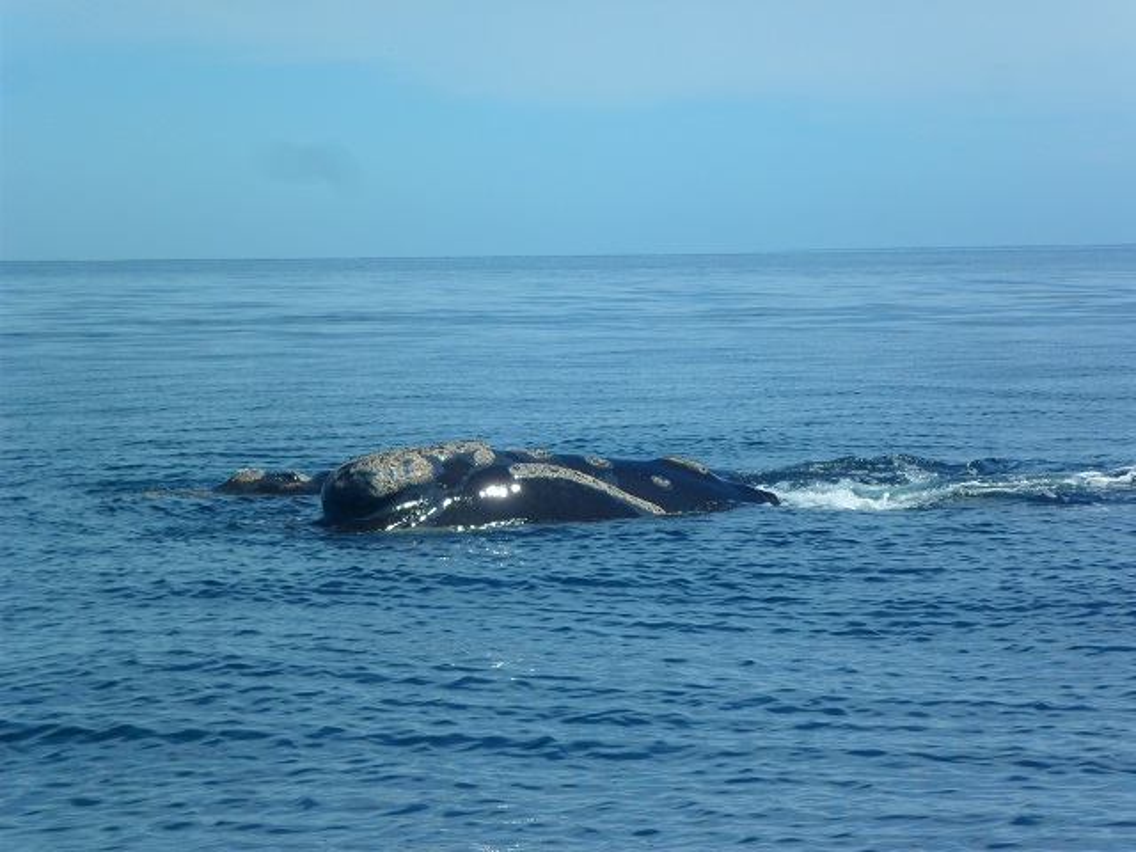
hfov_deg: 14.6
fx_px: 4430
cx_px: 568
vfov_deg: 11.0
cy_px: 426
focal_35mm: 135
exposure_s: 1/500
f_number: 5.9
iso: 80
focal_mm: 24.5
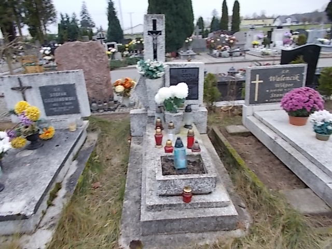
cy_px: 124
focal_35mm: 26
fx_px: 249
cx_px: 166
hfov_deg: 67.3
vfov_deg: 53.1
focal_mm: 4.6
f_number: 3.2
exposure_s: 1/40
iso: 80
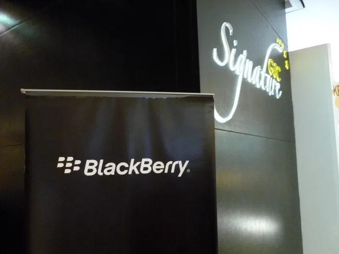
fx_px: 274
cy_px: 127
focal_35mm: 28
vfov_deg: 49.7
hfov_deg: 63.4
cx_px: 170
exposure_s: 1/8
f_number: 3.3
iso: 800
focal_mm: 5
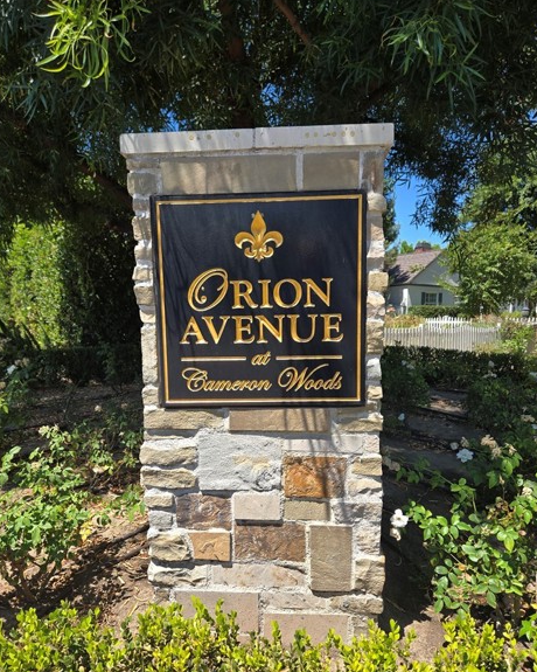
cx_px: 270
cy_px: 370
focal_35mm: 25
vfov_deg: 67.9
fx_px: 497
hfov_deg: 56.8
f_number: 1.8
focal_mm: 5.4
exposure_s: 1/1067
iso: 25
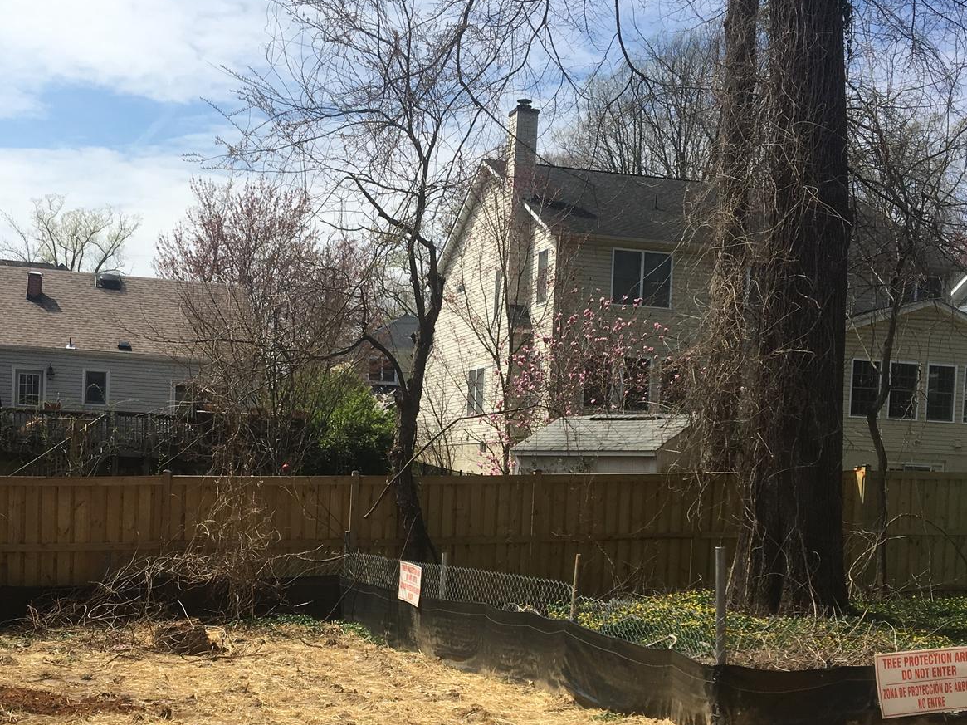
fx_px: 1424
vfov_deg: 28.1
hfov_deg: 37.5
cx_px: 451
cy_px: 546
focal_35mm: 51
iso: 25
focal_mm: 4.15
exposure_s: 1/1923
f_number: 2.2
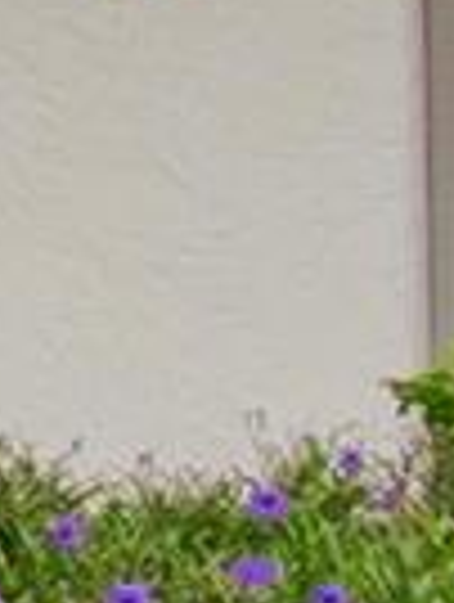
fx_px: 4493
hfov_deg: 3.8
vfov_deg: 7.6
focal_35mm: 258
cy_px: -112
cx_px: -3021
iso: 500
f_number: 7.1
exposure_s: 1/1000
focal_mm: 15
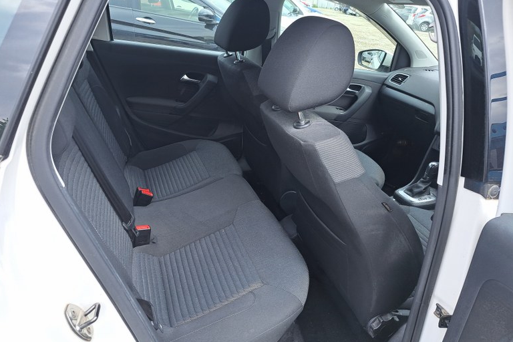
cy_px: 154
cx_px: 254
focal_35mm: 26
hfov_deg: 69.4
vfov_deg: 49.5
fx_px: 370
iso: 50
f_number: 1.8
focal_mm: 5.23
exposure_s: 1/234
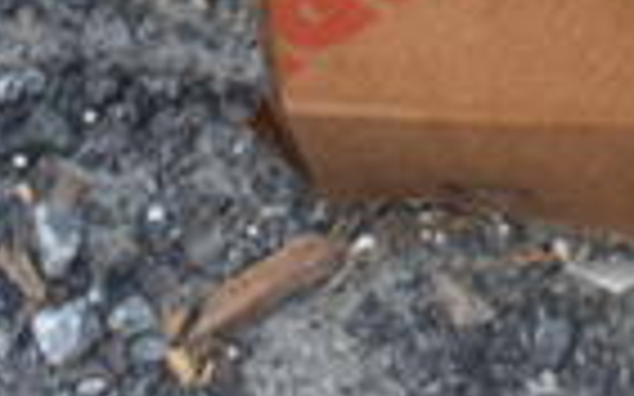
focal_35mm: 178
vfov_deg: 7.1
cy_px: -405
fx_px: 3078
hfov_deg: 11.2
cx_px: 980
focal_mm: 27
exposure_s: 1/200
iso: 100
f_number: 7.1
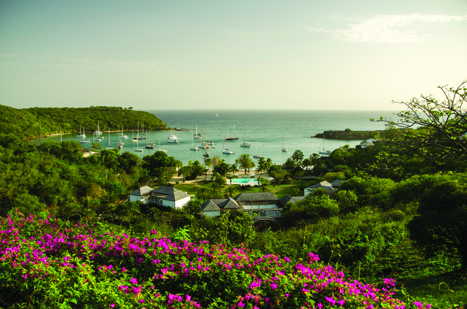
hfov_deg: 62.0
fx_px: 388
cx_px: 234
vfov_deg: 43.4
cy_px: 154
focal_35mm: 30
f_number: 3.5
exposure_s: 1/1250
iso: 400
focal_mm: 20
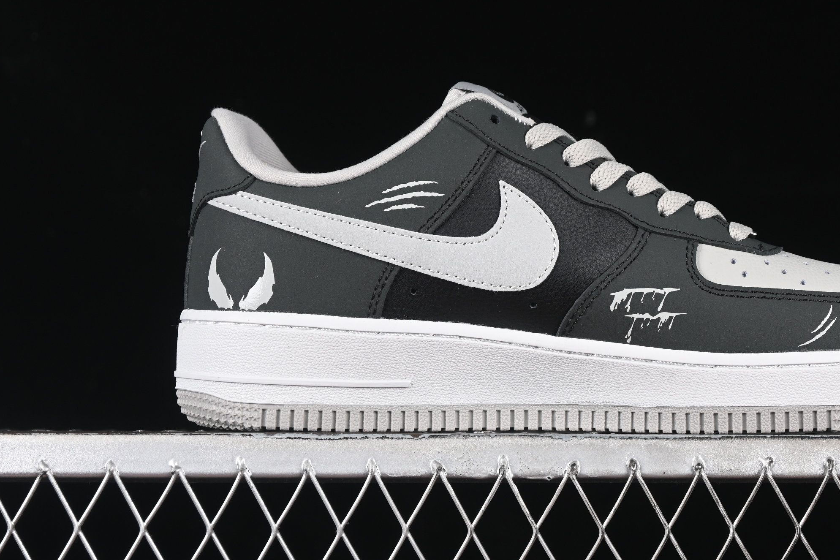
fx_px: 2450
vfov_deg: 13.0
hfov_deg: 19.4
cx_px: 557
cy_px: 191
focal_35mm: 105
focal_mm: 50
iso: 160
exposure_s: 1/60
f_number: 6.3
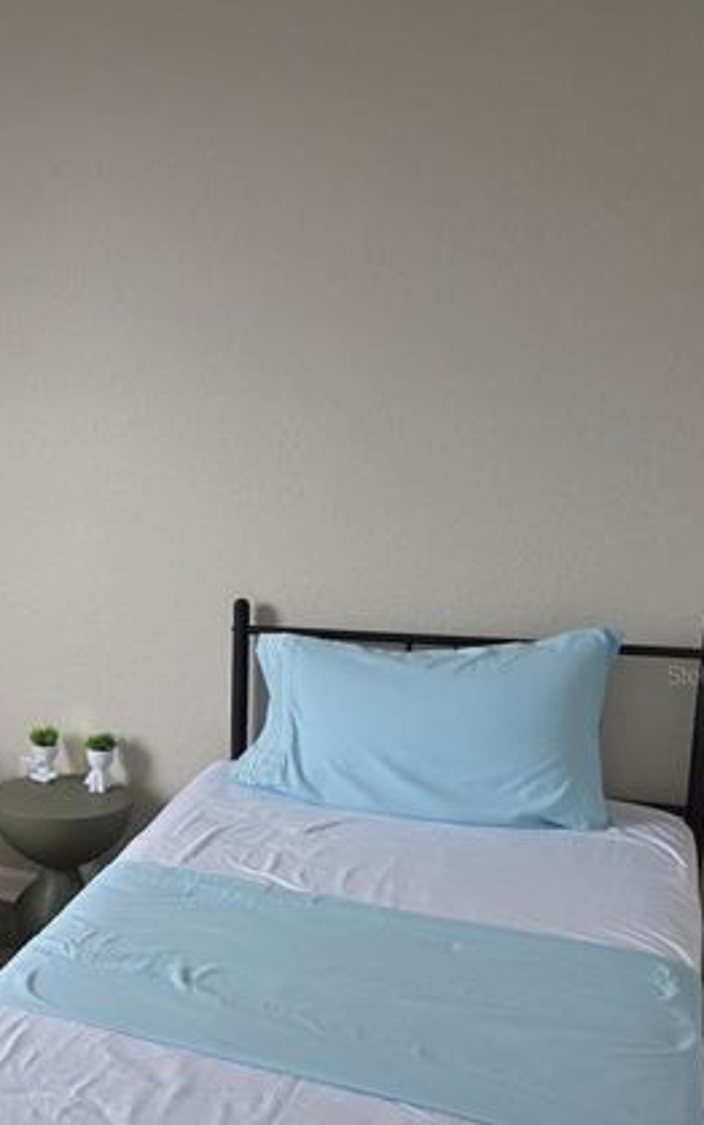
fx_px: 1258
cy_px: 674
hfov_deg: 27.1
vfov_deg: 47.9
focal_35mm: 41
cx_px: -168
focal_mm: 6.3
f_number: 1.7
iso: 125
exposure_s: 1/60
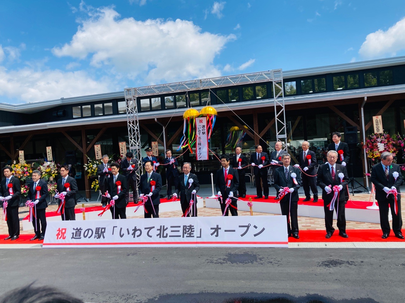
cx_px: 202
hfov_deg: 63.5
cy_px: 152
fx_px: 327
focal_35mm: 28
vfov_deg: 49.7
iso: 20
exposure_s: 1/1779
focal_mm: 3.99
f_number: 1.8
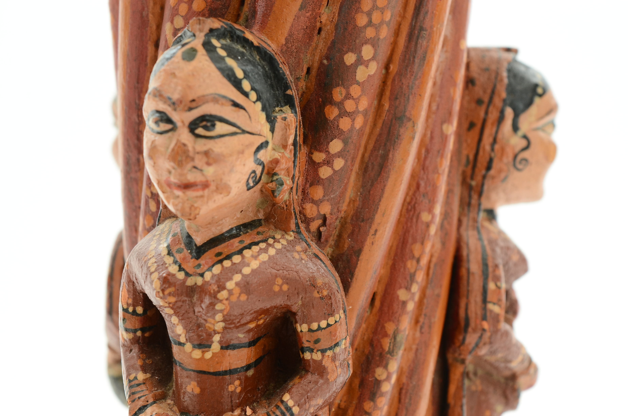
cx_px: 314
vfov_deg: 16.5
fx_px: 1436
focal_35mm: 82
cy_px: 208
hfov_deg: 24.7
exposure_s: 1/60
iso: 320
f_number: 10
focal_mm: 55
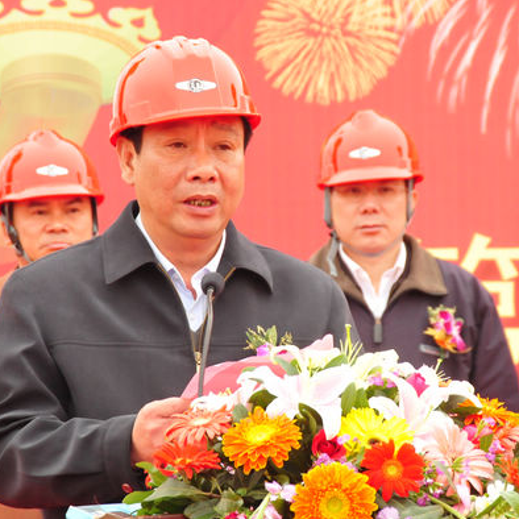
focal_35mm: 213
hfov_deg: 8.2
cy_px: 260
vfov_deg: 8.2
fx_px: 3613
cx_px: 294
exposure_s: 1/80
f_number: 7.1
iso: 1600
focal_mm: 110
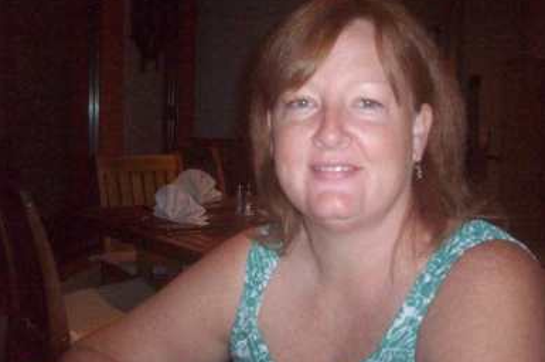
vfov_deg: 29.8
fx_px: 681
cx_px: 316
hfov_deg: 43.5
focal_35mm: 45
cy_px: 160
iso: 800
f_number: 2.8
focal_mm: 6.2
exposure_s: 1/64
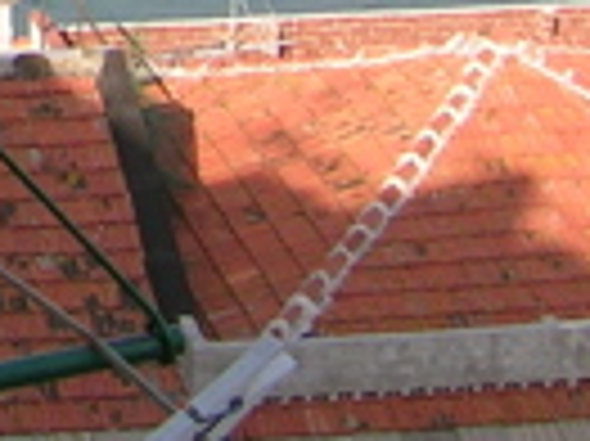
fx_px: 2912
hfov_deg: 10.7
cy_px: -513
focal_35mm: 171
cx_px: -554
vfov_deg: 8.2
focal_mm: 5.4
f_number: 4.8
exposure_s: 1/213
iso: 50
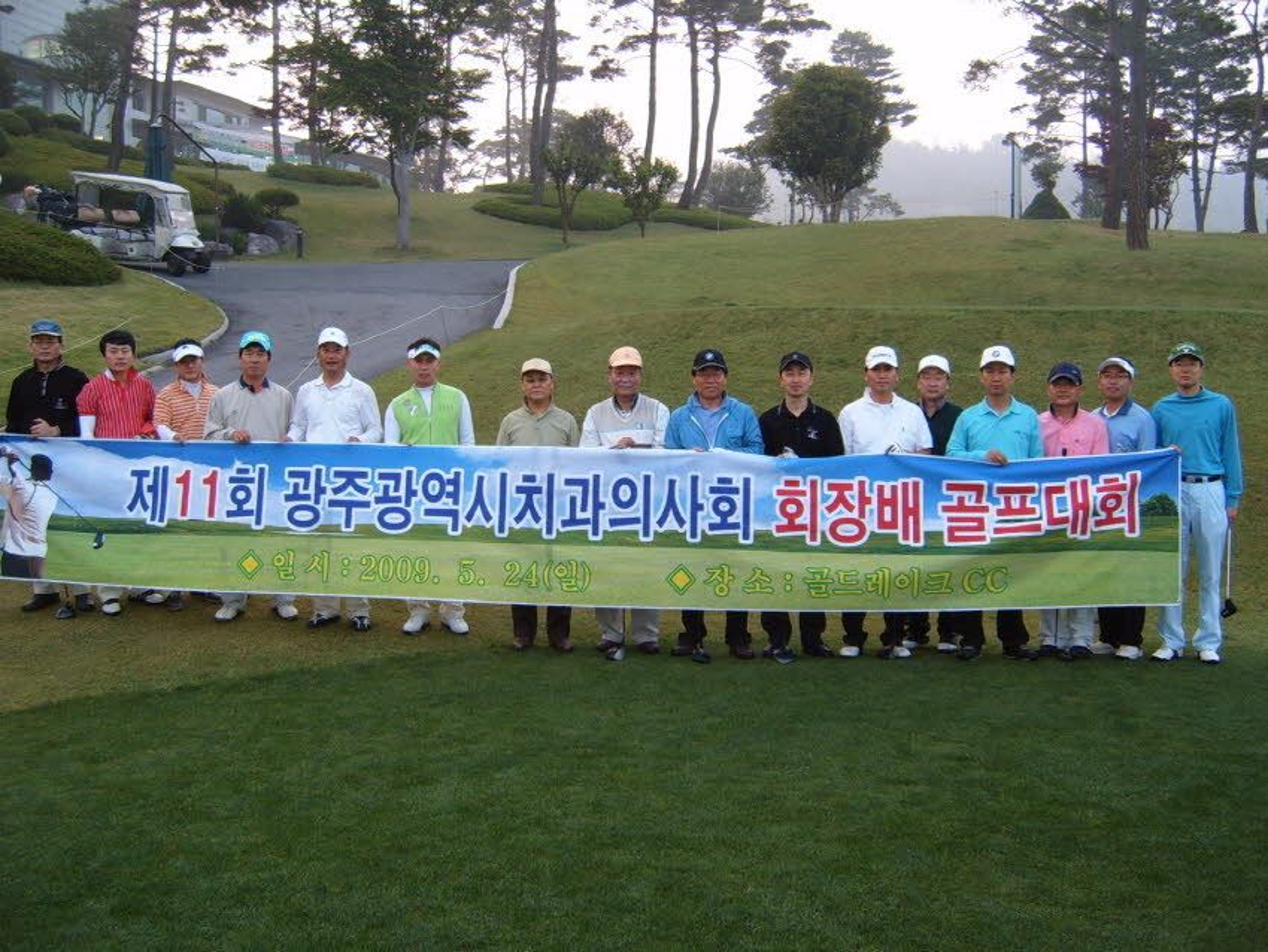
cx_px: 634
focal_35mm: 37
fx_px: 1356
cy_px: 476
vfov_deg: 38.7
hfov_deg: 50.1
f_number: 2.9
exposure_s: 1/30
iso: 63
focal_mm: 6.2
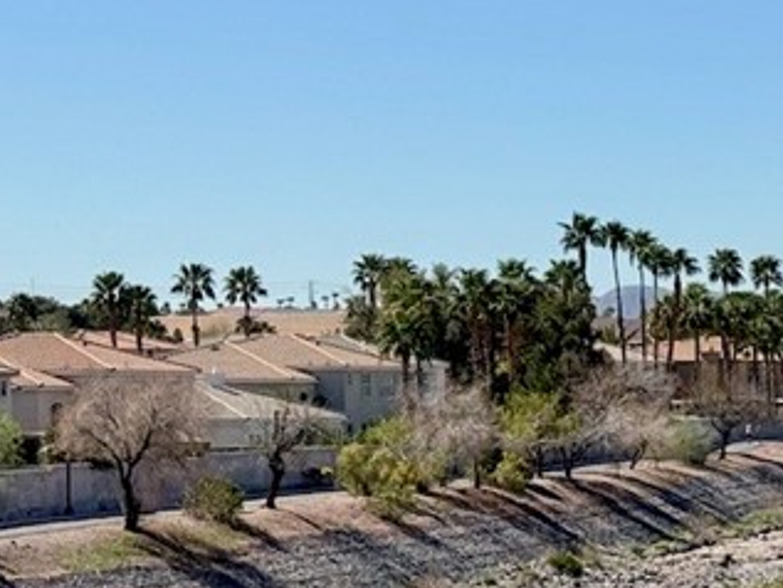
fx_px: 3507
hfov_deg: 12.3
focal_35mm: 155
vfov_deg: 9.5
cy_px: 551
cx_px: 1060
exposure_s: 1/6024
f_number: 1.78
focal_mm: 6.76
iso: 64
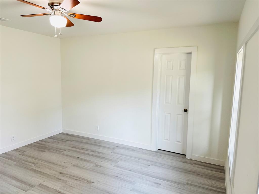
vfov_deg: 56.8
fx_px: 180
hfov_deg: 71.6
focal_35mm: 24
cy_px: 97
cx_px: 130
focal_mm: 6.76
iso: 125
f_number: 1.78
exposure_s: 1/60
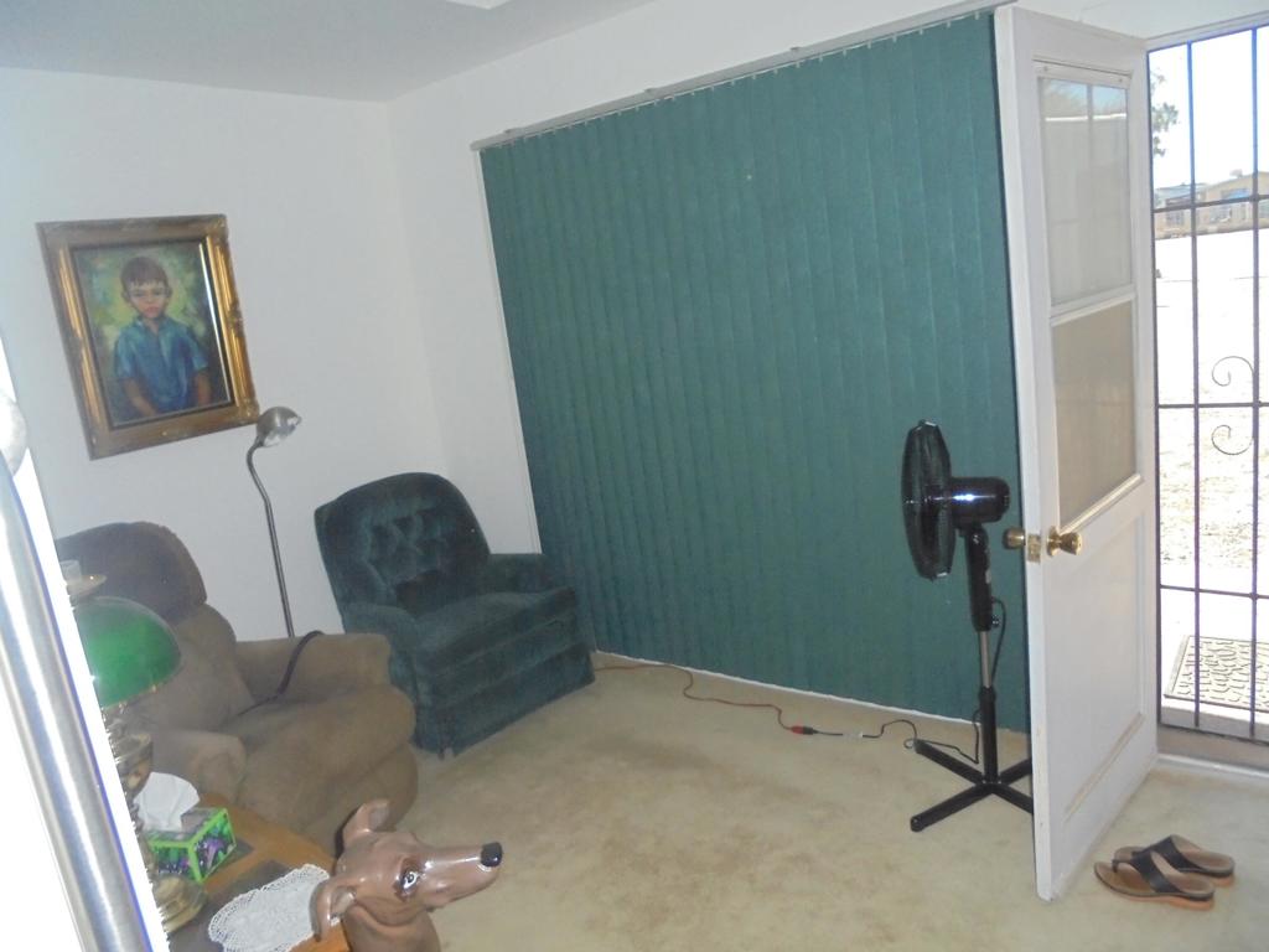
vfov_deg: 53.1
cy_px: 476
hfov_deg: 67.3
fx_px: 953
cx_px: 634
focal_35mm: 26
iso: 400
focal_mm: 4.6
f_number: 3.5
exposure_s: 1/320
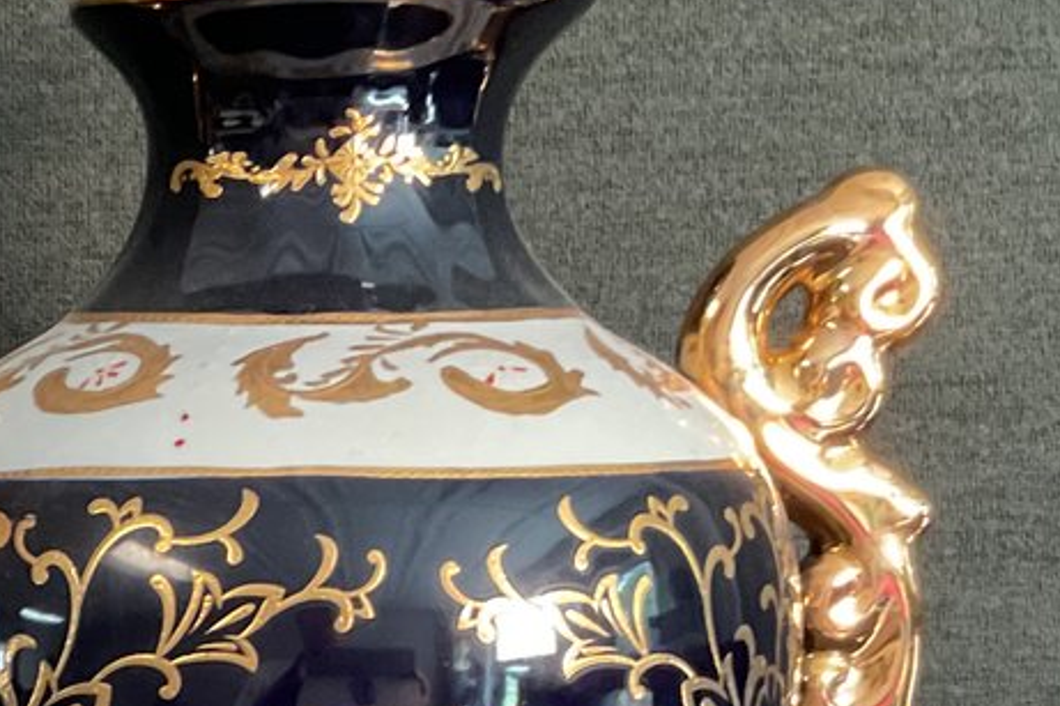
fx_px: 2914
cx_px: -128
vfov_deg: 13.1
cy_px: 1015
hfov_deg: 19.7
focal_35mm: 99
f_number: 1.8
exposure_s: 1/40
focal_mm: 3
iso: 250
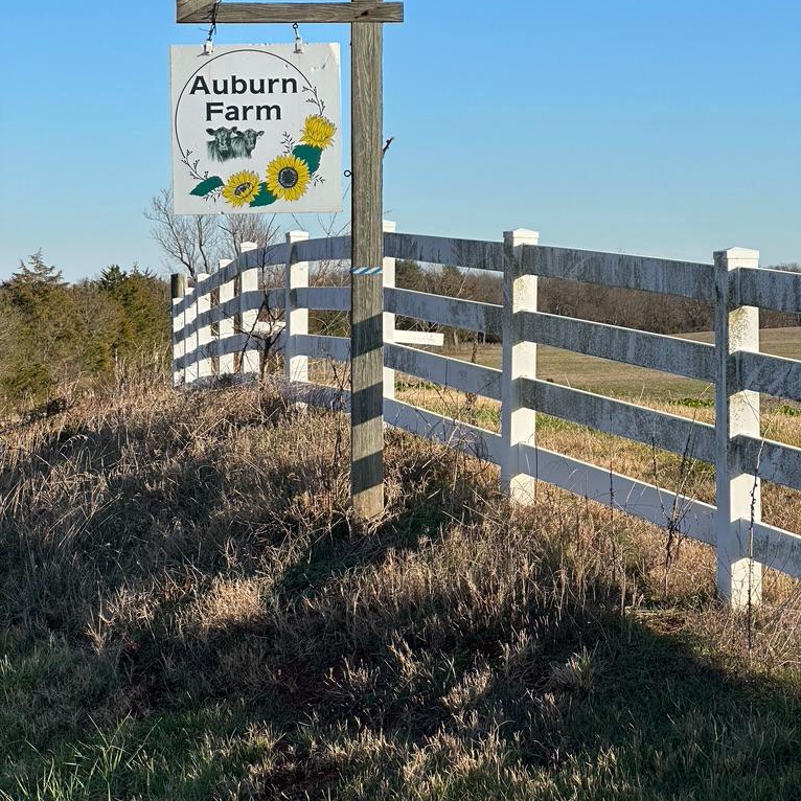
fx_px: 2382
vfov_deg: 19.1
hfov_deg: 19.1
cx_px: 400
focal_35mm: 91
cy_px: 322
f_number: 2.8
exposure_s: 1/669
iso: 32
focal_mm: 9
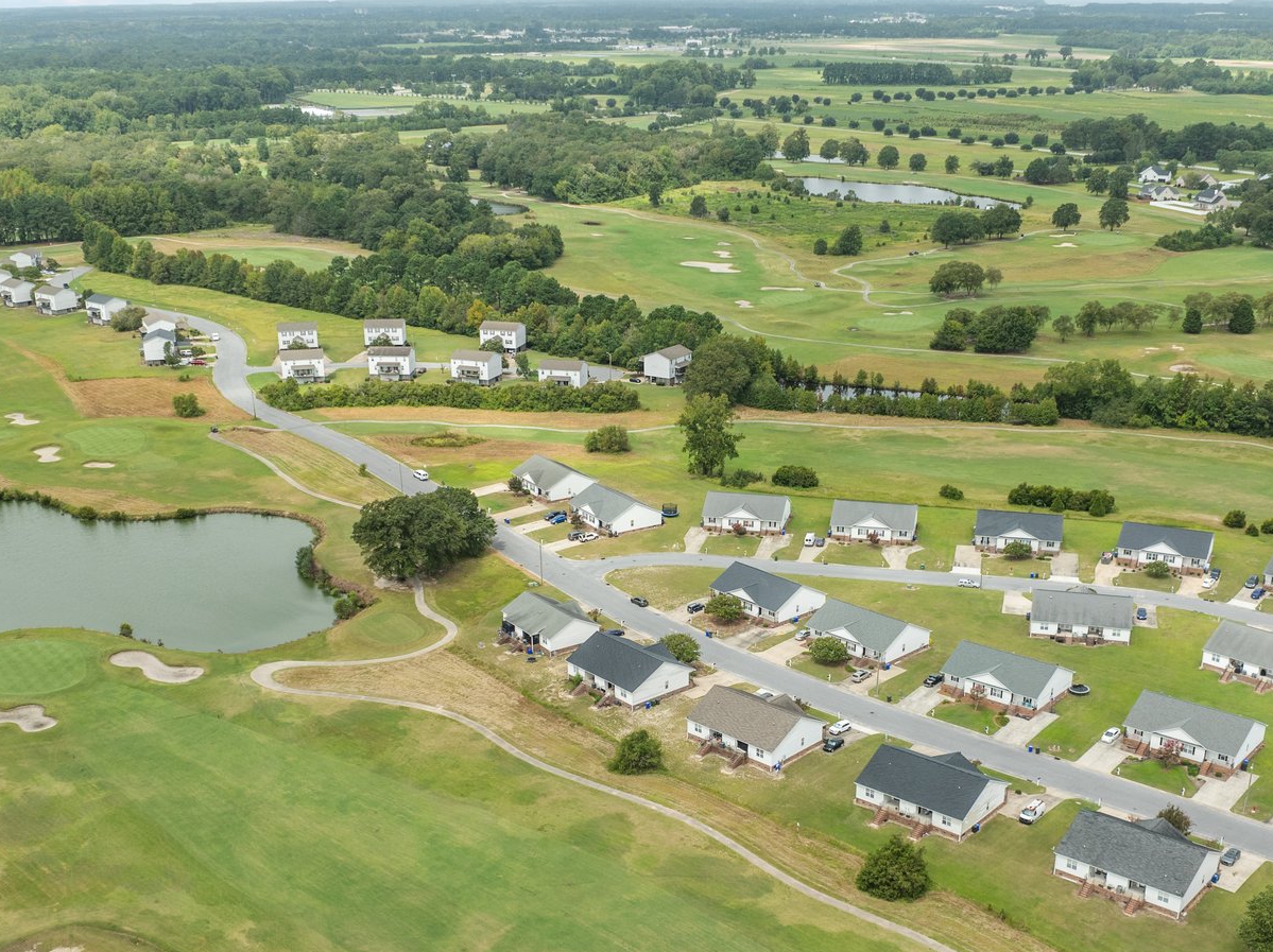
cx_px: 623
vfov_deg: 34.5
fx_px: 1506
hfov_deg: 45.8
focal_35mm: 41
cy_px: 686
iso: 100
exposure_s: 1/1000
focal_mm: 12.29
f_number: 2.8
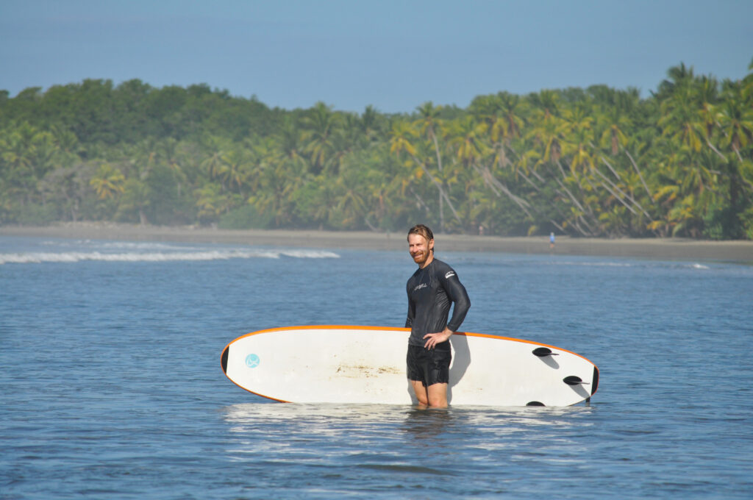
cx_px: 376
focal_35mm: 285
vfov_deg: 4.8
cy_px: 250
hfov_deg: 7.2
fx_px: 5954
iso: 400
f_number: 7.1
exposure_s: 1/2000
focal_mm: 190
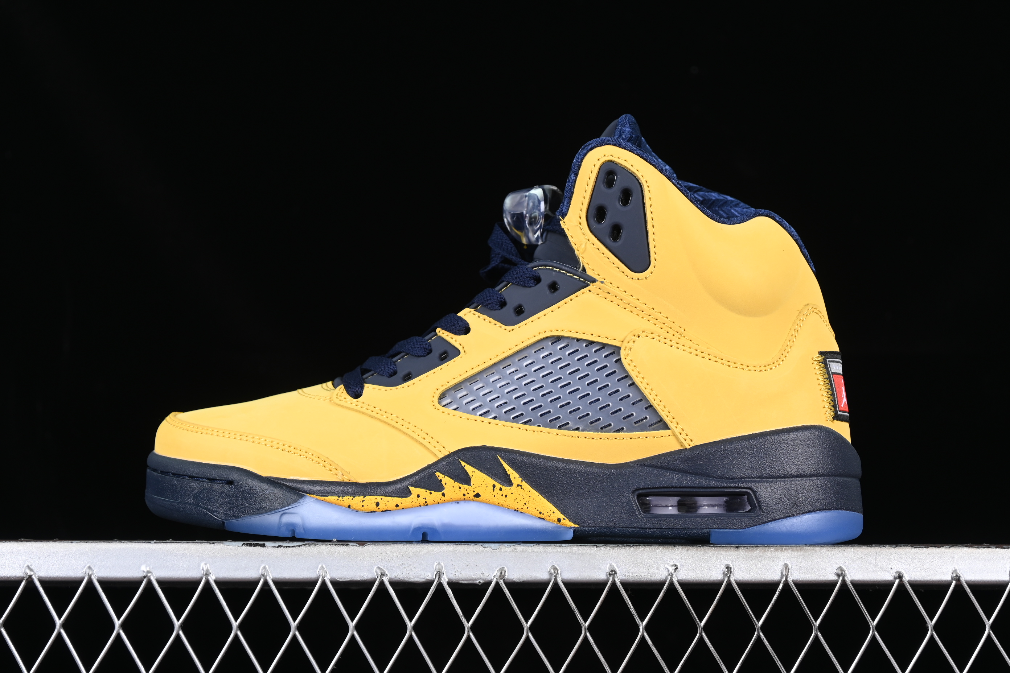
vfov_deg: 18.2
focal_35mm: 75
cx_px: 505
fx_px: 2104
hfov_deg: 27.0
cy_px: 336
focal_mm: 50
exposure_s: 1/60
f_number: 6.3
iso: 160
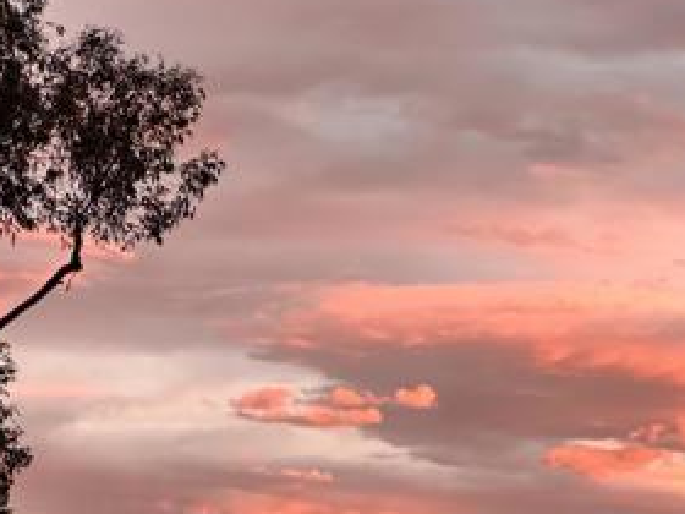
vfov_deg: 8.4
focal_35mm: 176
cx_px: 712
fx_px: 3483
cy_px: 553
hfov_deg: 11.1
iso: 250
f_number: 2.8
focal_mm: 9
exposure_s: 1/78
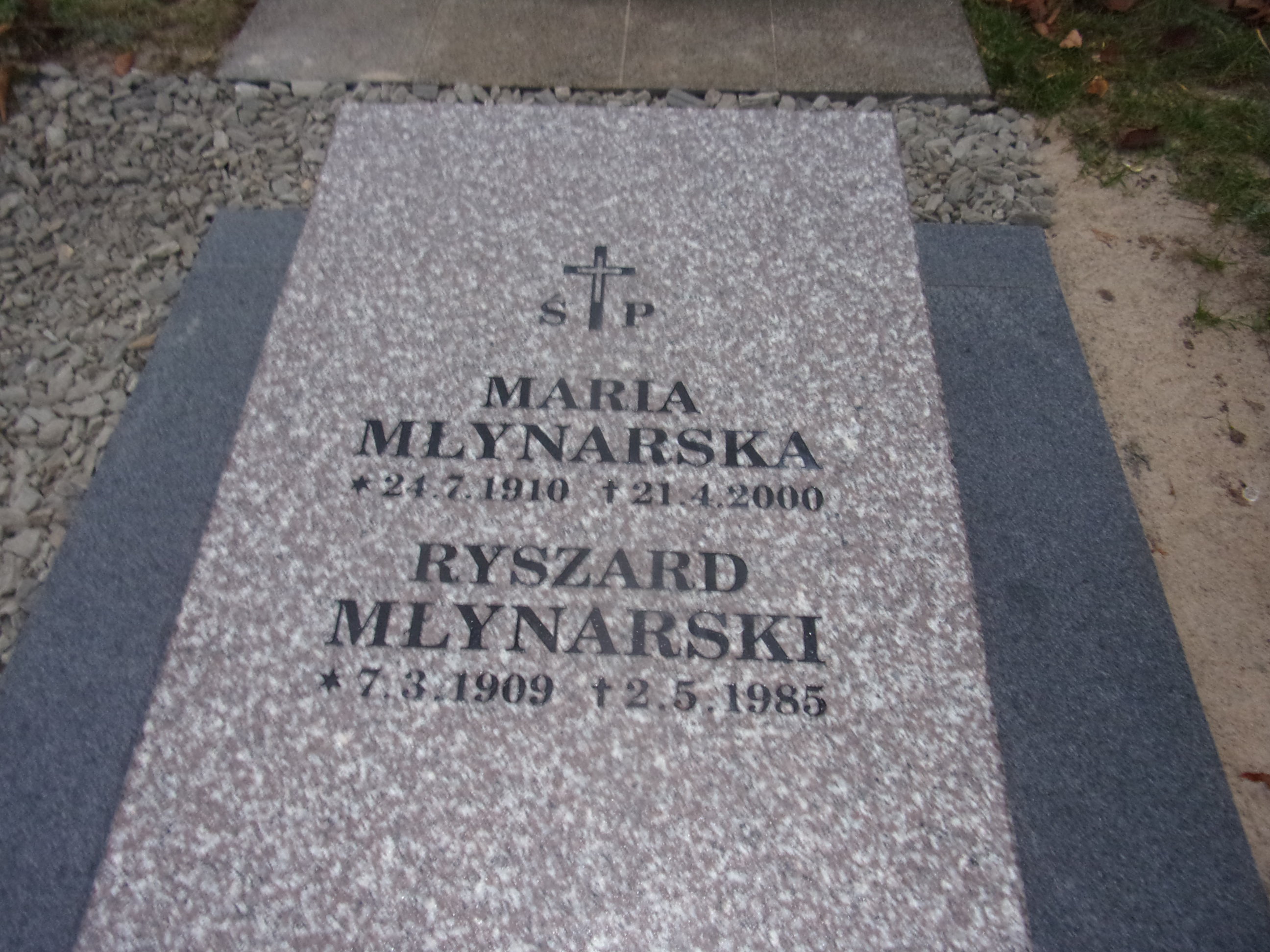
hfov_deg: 71.6
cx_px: 635
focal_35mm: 24
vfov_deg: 56.8
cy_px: 476
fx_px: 881
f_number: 3.3
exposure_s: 1/34
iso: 160
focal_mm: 4.3
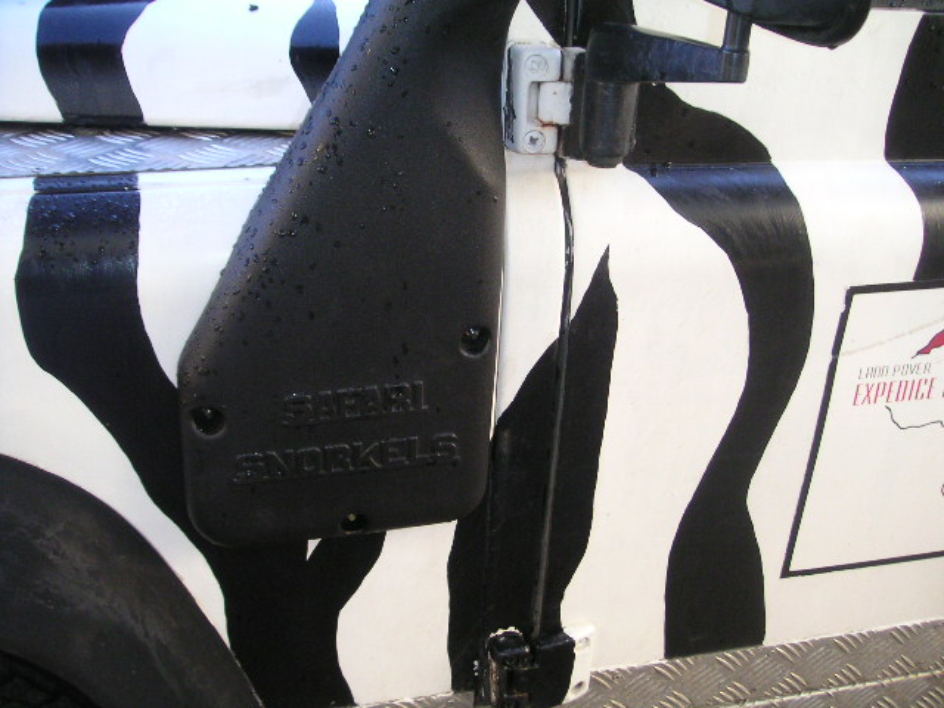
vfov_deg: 37.7
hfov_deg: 49.0
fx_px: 1036
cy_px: 354
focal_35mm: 38
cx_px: 472
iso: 160
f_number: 2.8
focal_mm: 6
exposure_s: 1/90
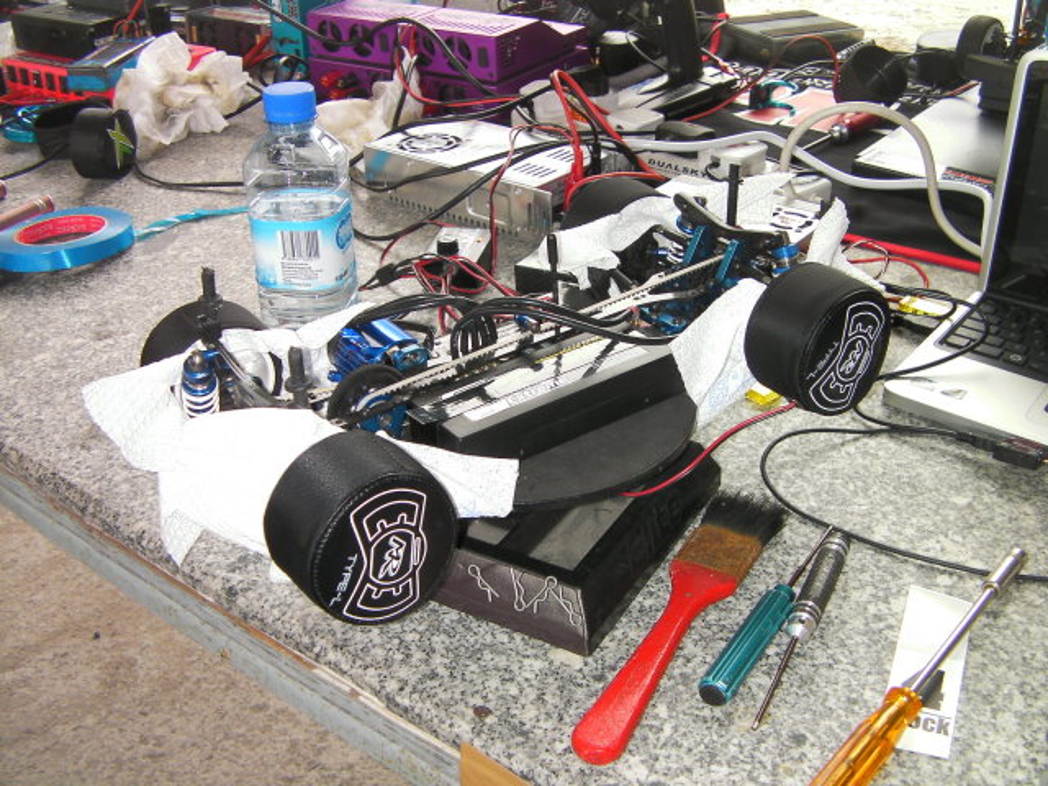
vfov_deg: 37.7
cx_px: 524
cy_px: 393
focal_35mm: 38
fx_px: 1150
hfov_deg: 49.0
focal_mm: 6.8
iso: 50
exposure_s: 1/33.7
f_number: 3.5
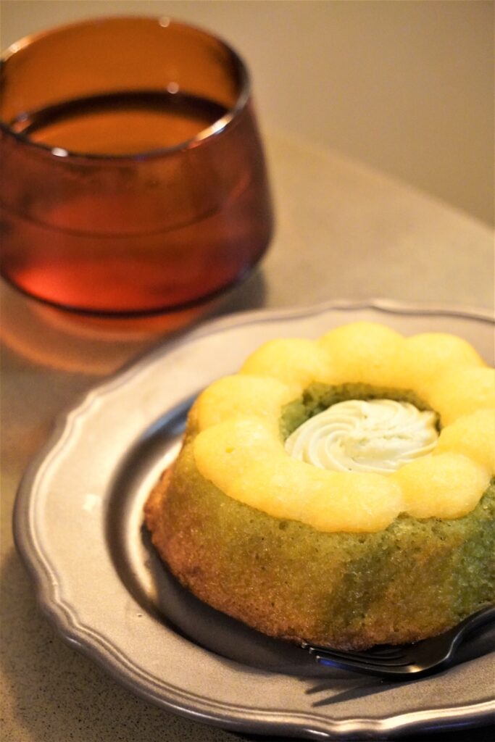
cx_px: 248
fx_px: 3587
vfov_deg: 11.8
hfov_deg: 7.9
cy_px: 371
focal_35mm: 174
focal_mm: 116
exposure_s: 1/60
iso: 6400
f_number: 5.6
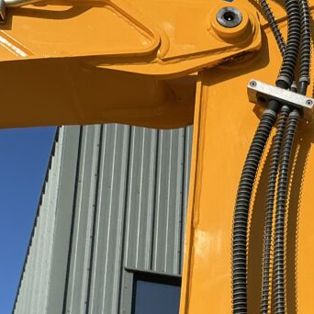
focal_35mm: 74
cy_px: 338
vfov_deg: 22.2
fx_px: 759
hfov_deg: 22.5
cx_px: 312
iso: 25
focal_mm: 3
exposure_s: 1/2320
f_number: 1.8
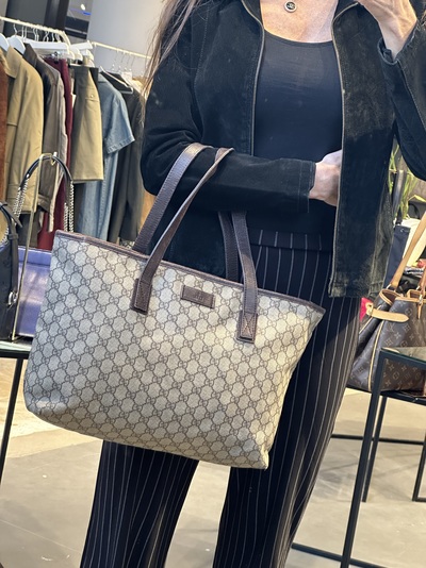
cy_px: 284
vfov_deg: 25.3
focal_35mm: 77
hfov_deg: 19.1
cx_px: 213
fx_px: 1264
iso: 250
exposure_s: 1/60
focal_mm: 9
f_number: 2.8
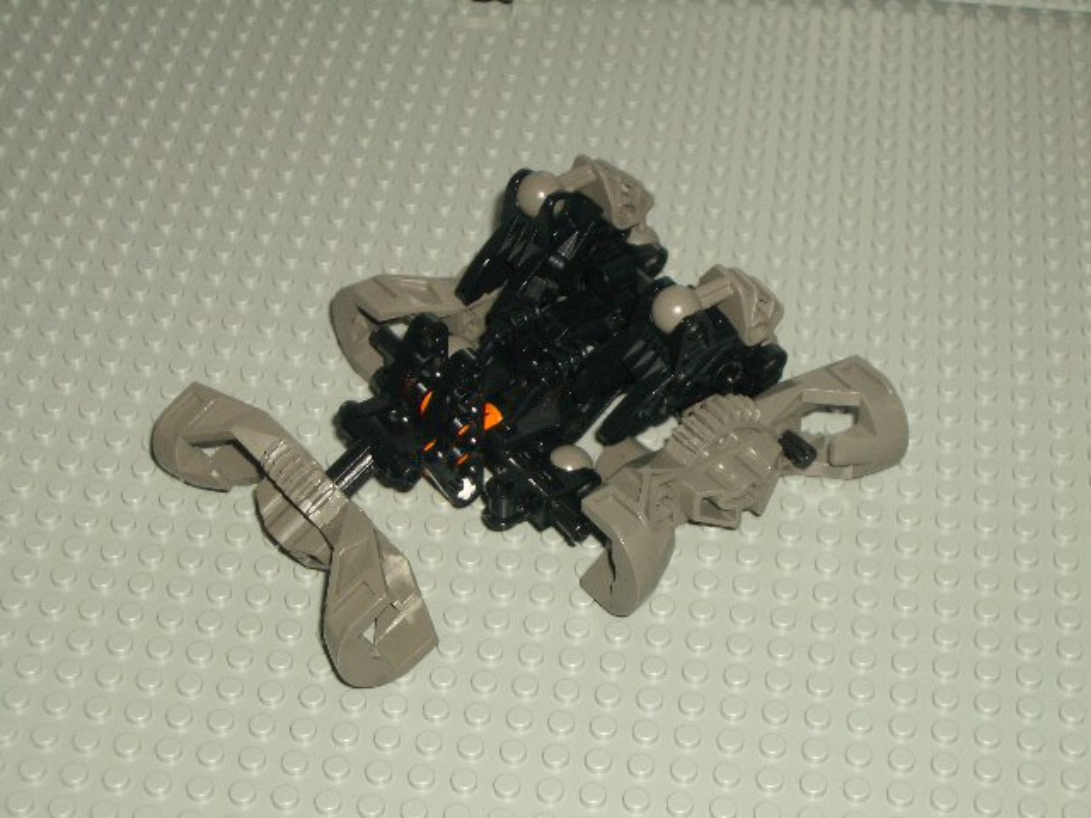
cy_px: 409
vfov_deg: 19.9
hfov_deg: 26.3
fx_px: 2332
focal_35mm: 74
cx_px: 546
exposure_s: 1/60
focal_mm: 12.2
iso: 100
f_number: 3.9
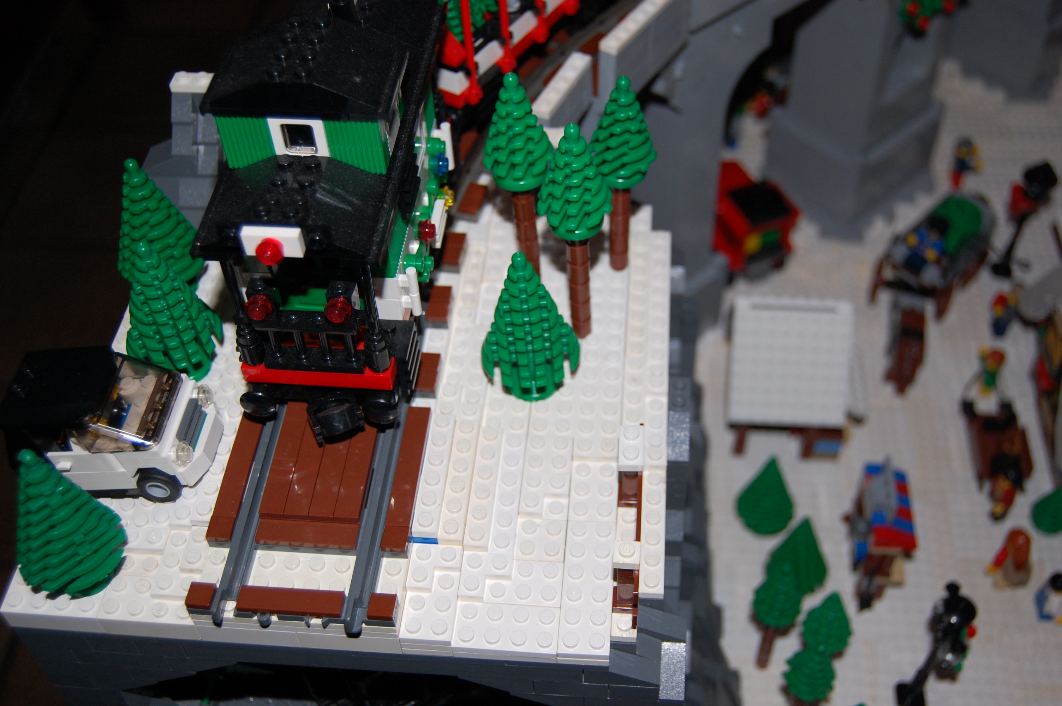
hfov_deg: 49.6
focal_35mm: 39
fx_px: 1149
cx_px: 531
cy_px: 353
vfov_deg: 34.1
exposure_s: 1/60
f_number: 4.2
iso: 400
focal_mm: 26
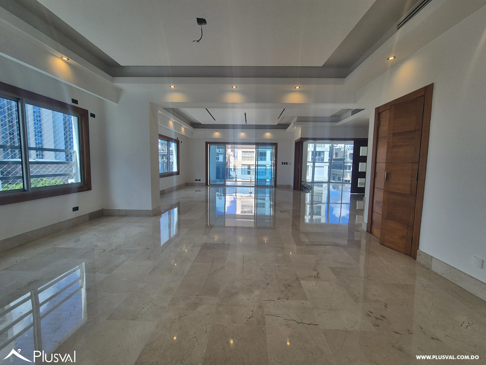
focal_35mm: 13
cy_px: 182
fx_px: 183
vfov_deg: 89.9
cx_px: 243
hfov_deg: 106.2
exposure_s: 1/410
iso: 50
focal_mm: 2.2
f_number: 2.2
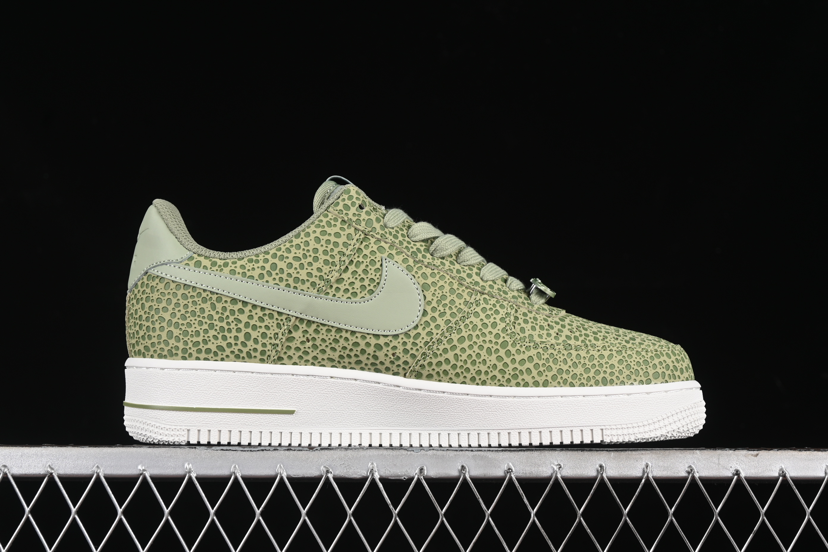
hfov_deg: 27.0
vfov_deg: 18.2
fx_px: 1725
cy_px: 276
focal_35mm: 75
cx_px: 414
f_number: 7.1
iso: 160
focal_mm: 50
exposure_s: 1/80
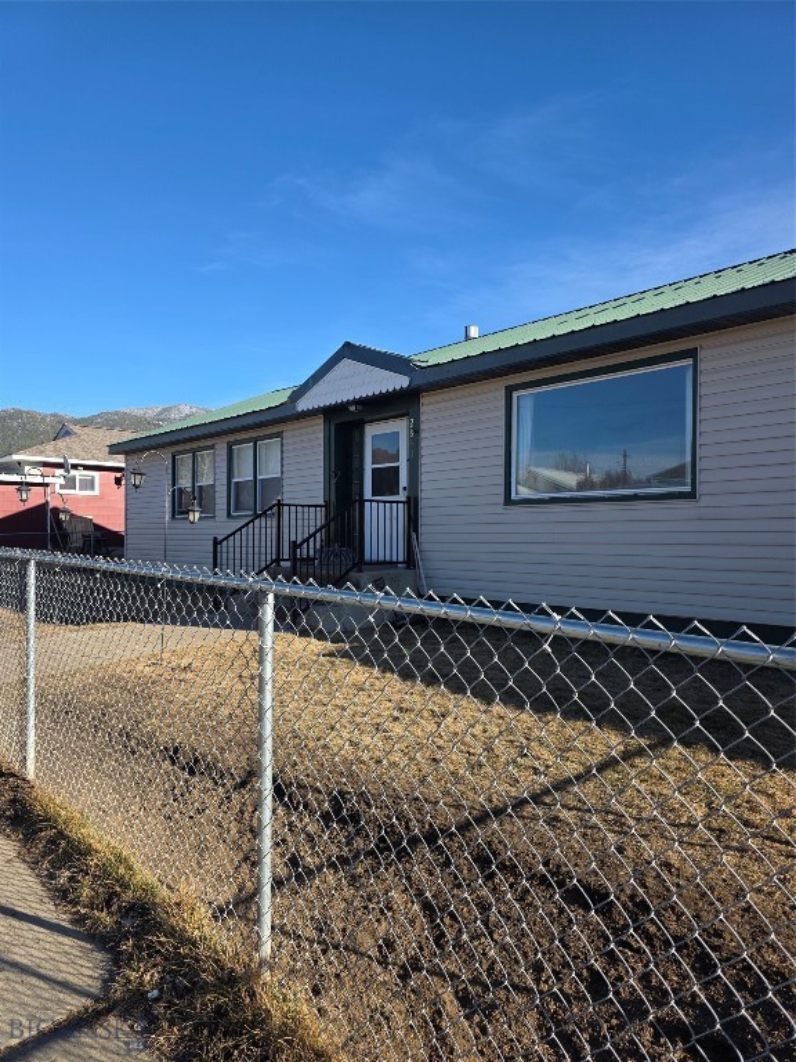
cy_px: 531
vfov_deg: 73.9
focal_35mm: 23
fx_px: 705
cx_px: 398
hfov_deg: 58.9
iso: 80
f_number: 1.7
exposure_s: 1/3050
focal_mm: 6.3
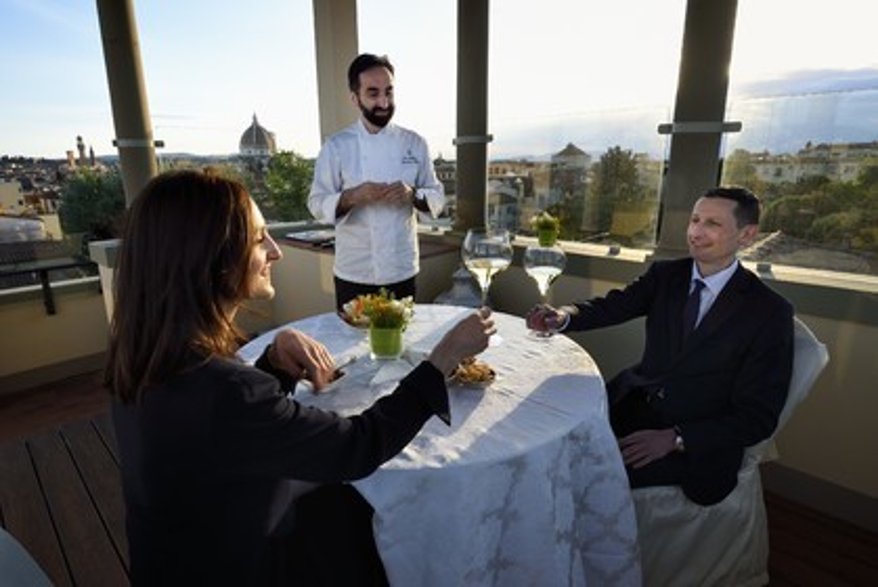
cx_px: 439
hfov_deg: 86.9
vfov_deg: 64.6
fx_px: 464
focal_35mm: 19
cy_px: 294
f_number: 10
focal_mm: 19
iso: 320
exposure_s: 1/160
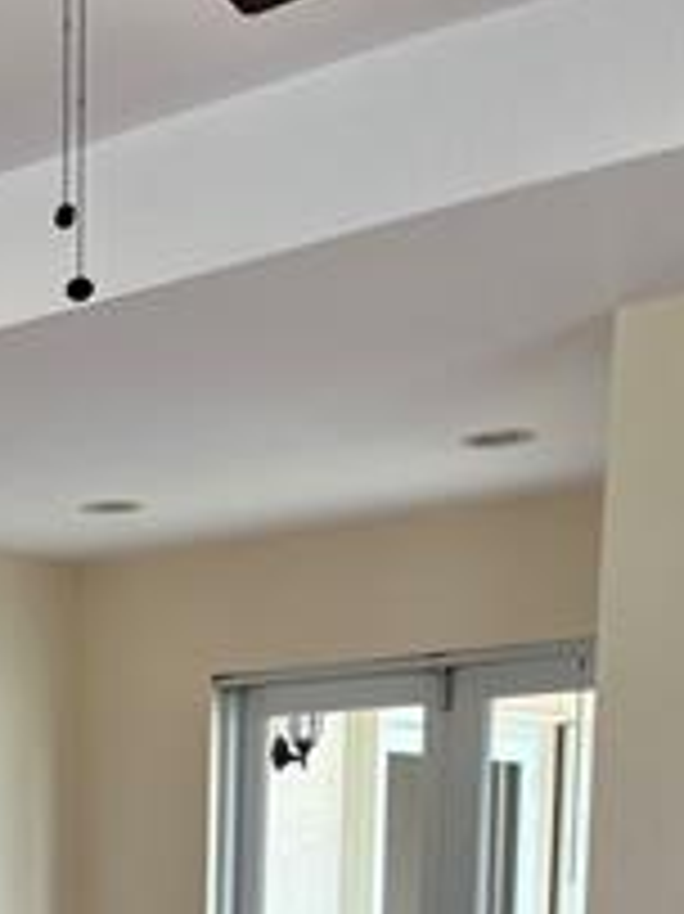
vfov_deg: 22.6
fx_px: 2031
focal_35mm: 77
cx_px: -162
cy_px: 1198
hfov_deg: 18.1
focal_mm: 5.1
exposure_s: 1/120
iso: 50
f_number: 1.6
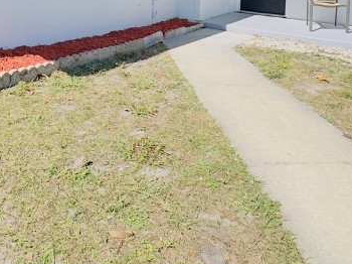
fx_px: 417
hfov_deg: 45.3
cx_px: 125
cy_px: -34
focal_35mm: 41
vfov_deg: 30.9
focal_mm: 2.22
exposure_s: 1/882
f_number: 2.2
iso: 50
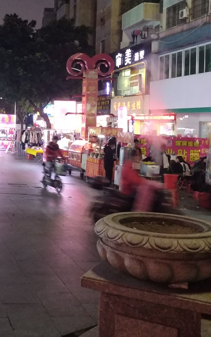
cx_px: 10
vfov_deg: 38.5
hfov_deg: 24.0
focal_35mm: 52
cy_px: 116
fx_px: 478
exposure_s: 1/14
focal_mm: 4.73
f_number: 2.2
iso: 1600
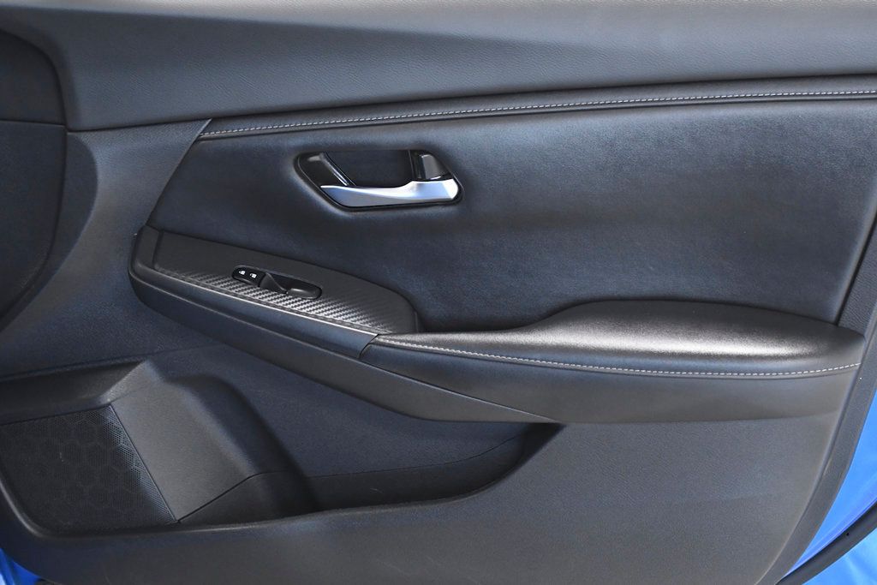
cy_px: 292
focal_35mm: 72
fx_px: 1754
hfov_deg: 28.1
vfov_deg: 18.9
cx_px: 438
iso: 2500
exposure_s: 1/400
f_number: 3.5
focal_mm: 48
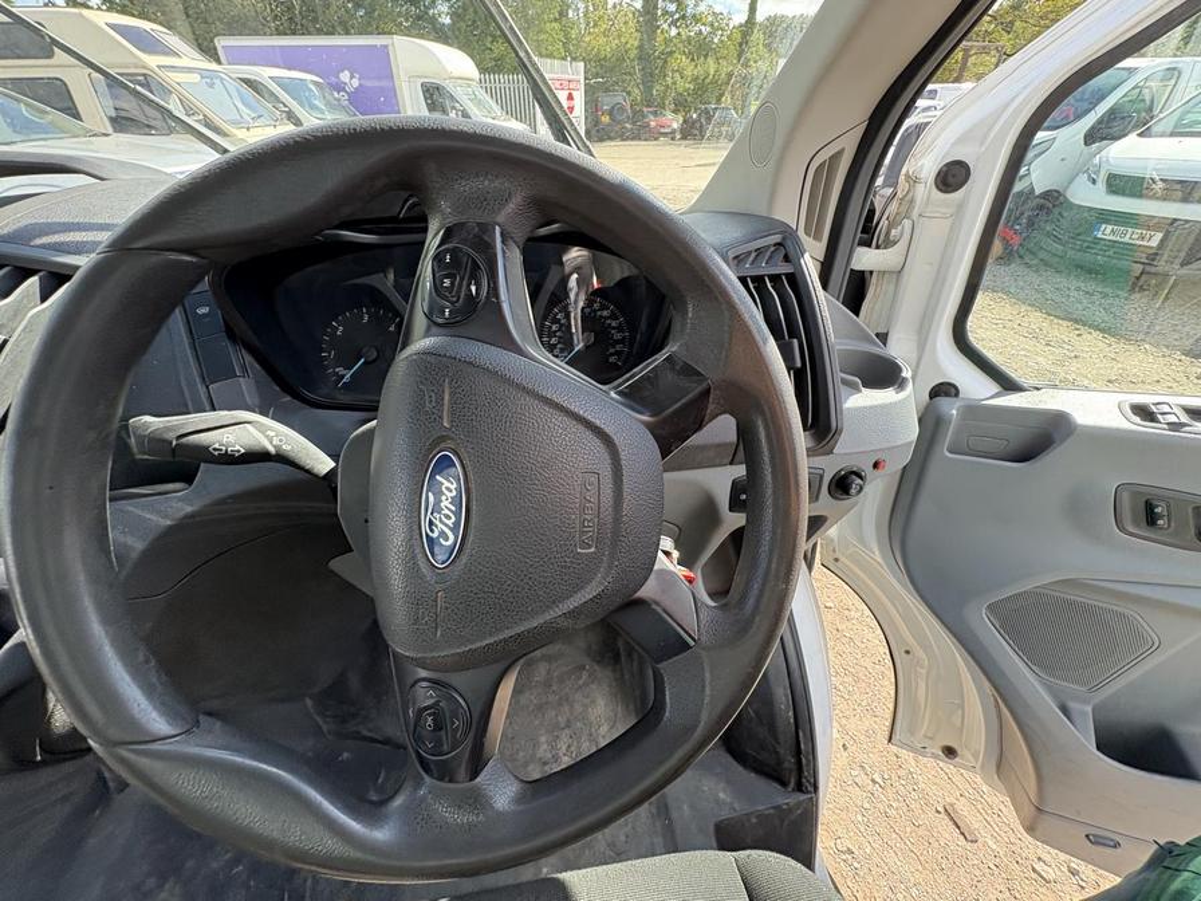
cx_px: 600
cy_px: 450
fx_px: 486
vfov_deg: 85.7
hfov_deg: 102.1
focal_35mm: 14
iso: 64
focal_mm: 2.22
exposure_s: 1/134
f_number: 2.2
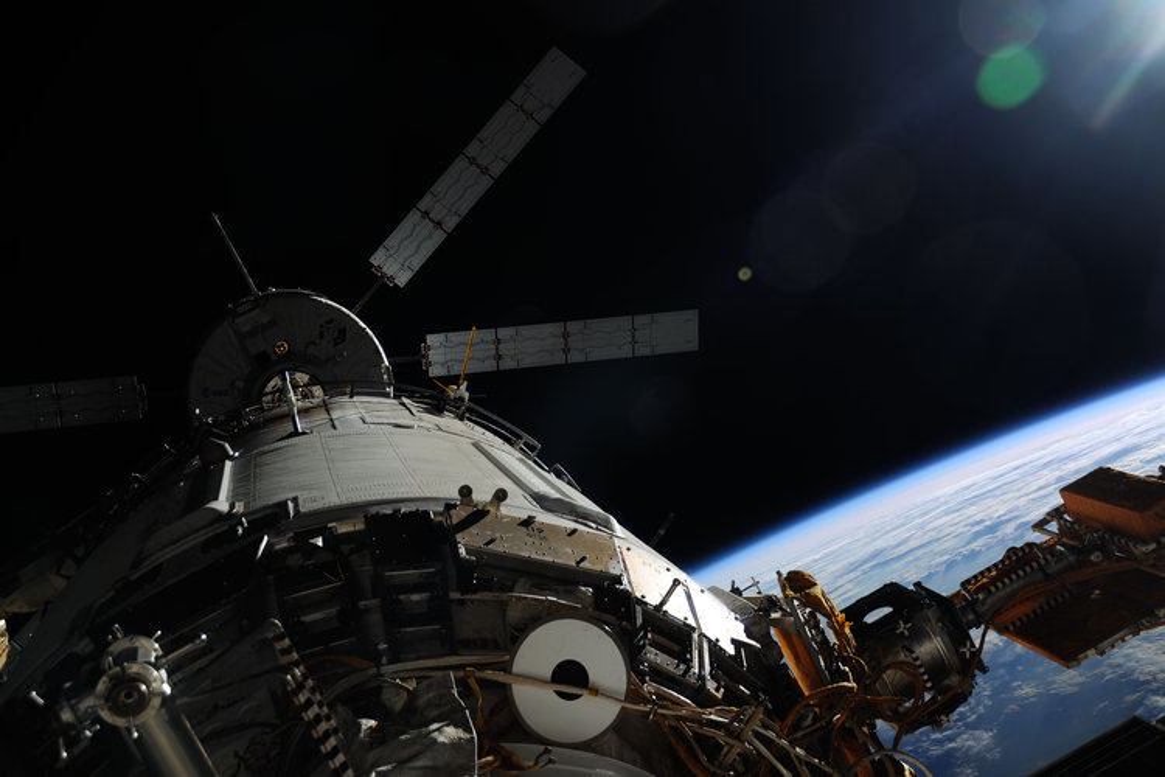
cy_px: 388
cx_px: 582
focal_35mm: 45
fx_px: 1456
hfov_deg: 43.6
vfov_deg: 29.9
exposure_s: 1/1000
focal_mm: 45
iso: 200
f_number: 8
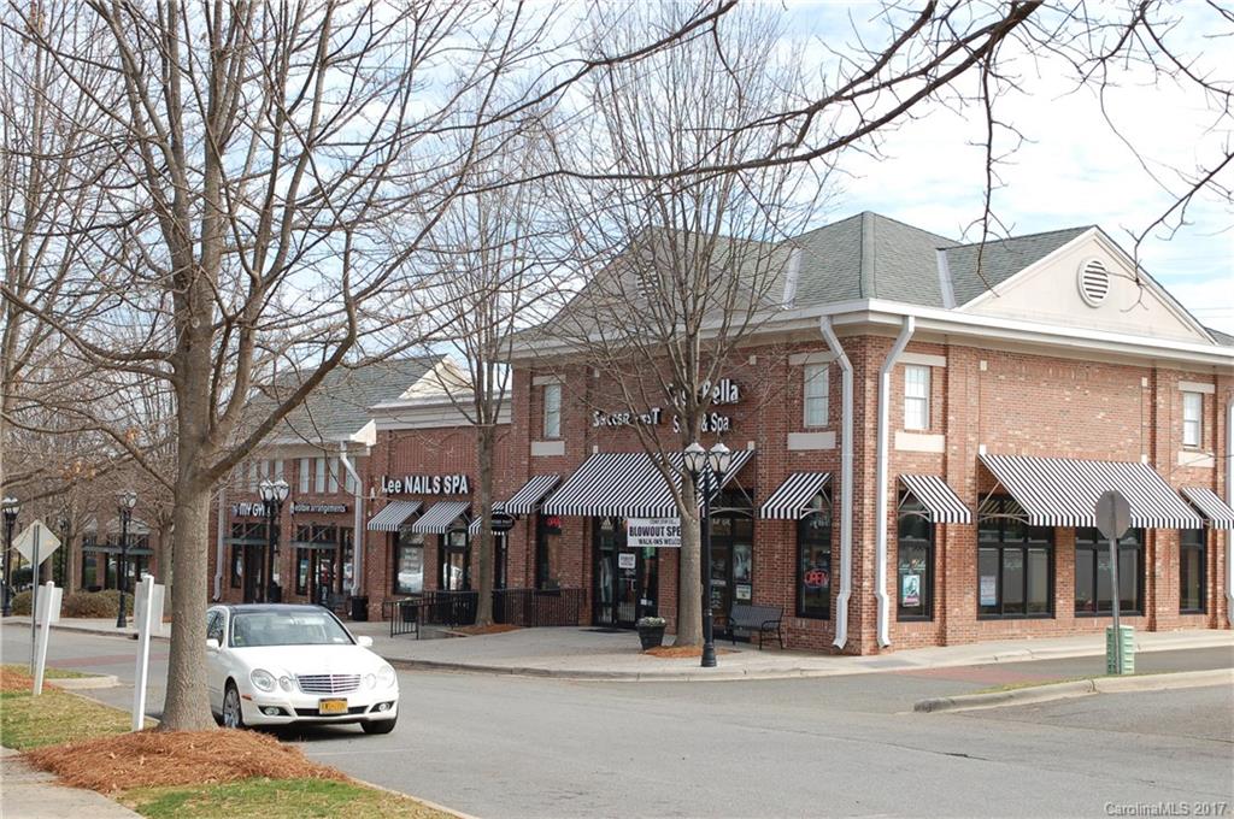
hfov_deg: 38.9
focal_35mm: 51
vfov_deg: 26.4
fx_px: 1746
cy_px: 410
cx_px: 617
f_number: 8
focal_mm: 34
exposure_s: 1/250
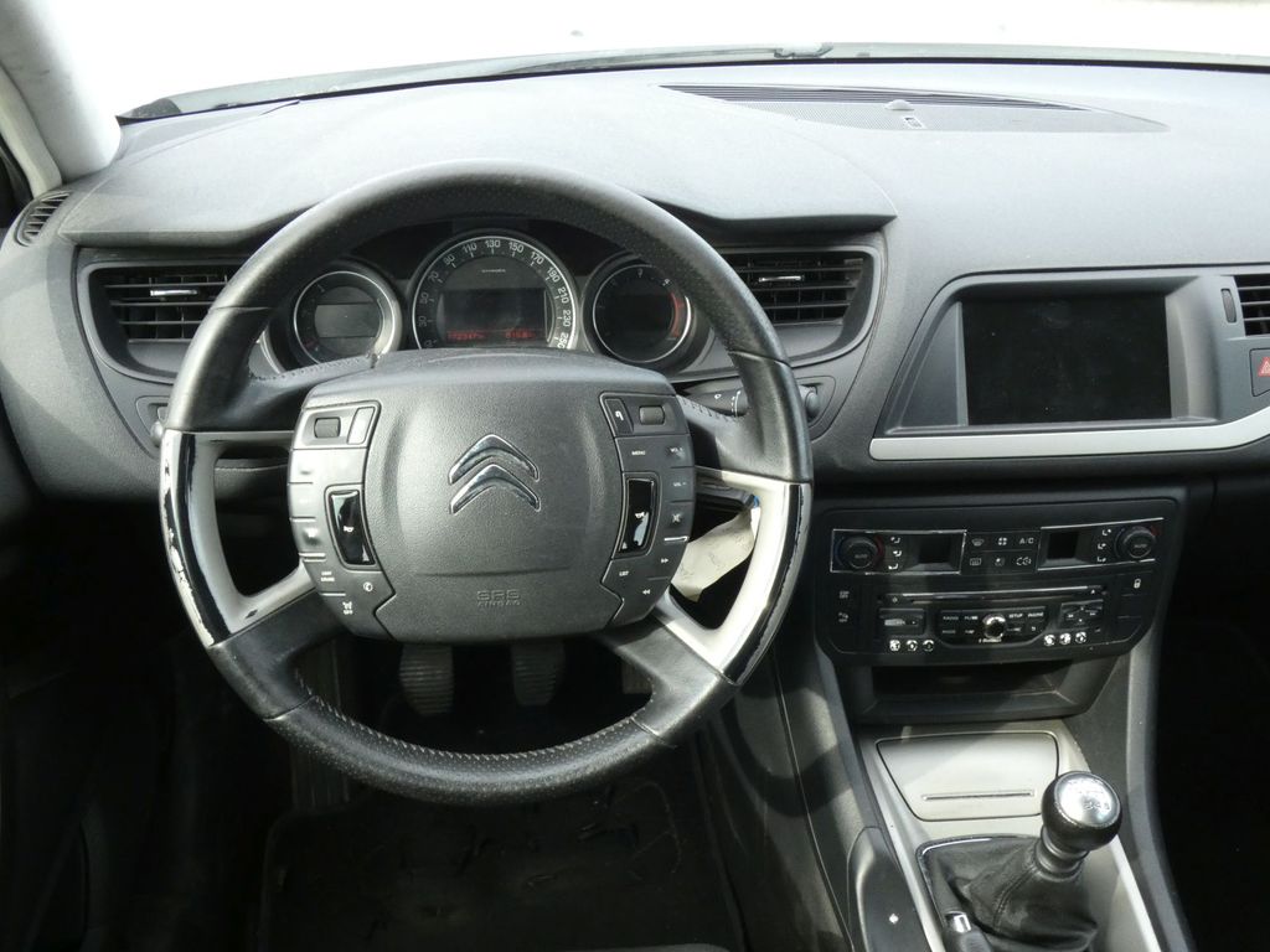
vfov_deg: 39.7
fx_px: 1321
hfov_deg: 51.4
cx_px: 635
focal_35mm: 36
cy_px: 476
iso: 500
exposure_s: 1/80
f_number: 6.3
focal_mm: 6.5
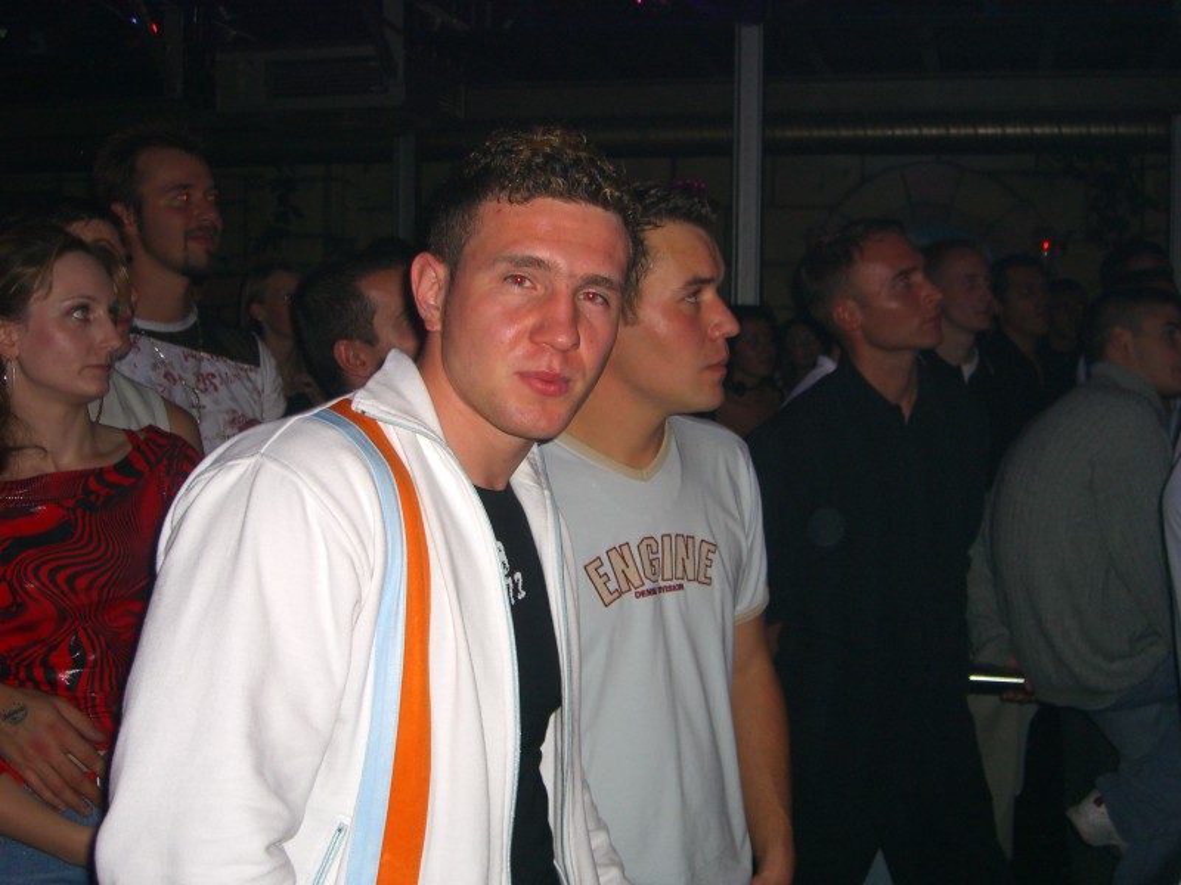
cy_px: 442
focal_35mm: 46
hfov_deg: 41.2
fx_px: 1569
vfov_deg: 31.5
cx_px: 590
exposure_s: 1/60
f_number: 3.1
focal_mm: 9.5
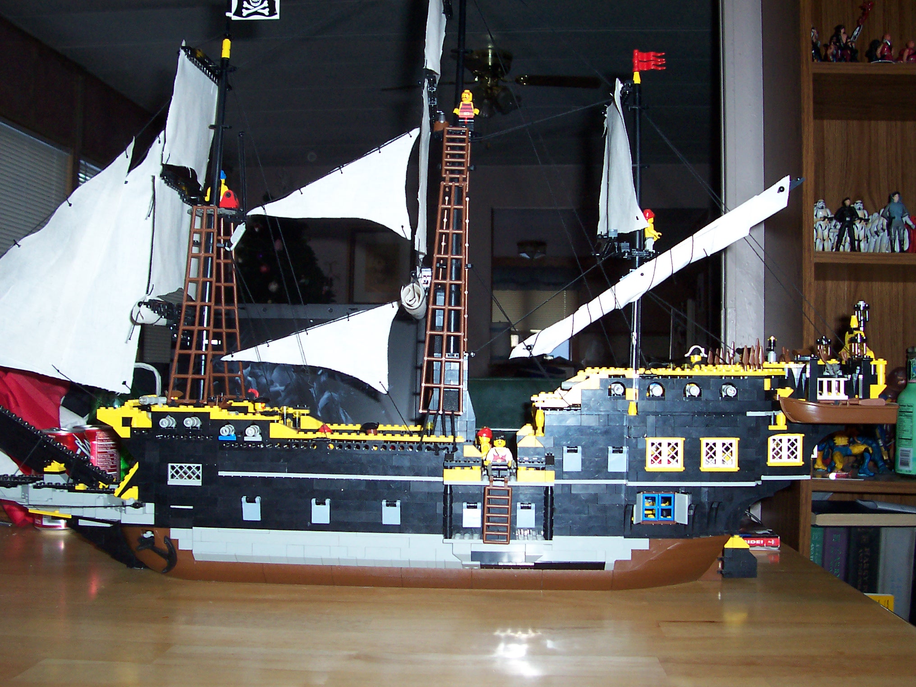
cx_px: 458
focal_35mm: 37
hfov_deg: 50.1
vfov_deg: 38.7
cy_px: 344
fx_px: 979
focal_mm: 5.6
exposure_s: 1/60
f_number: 2.8
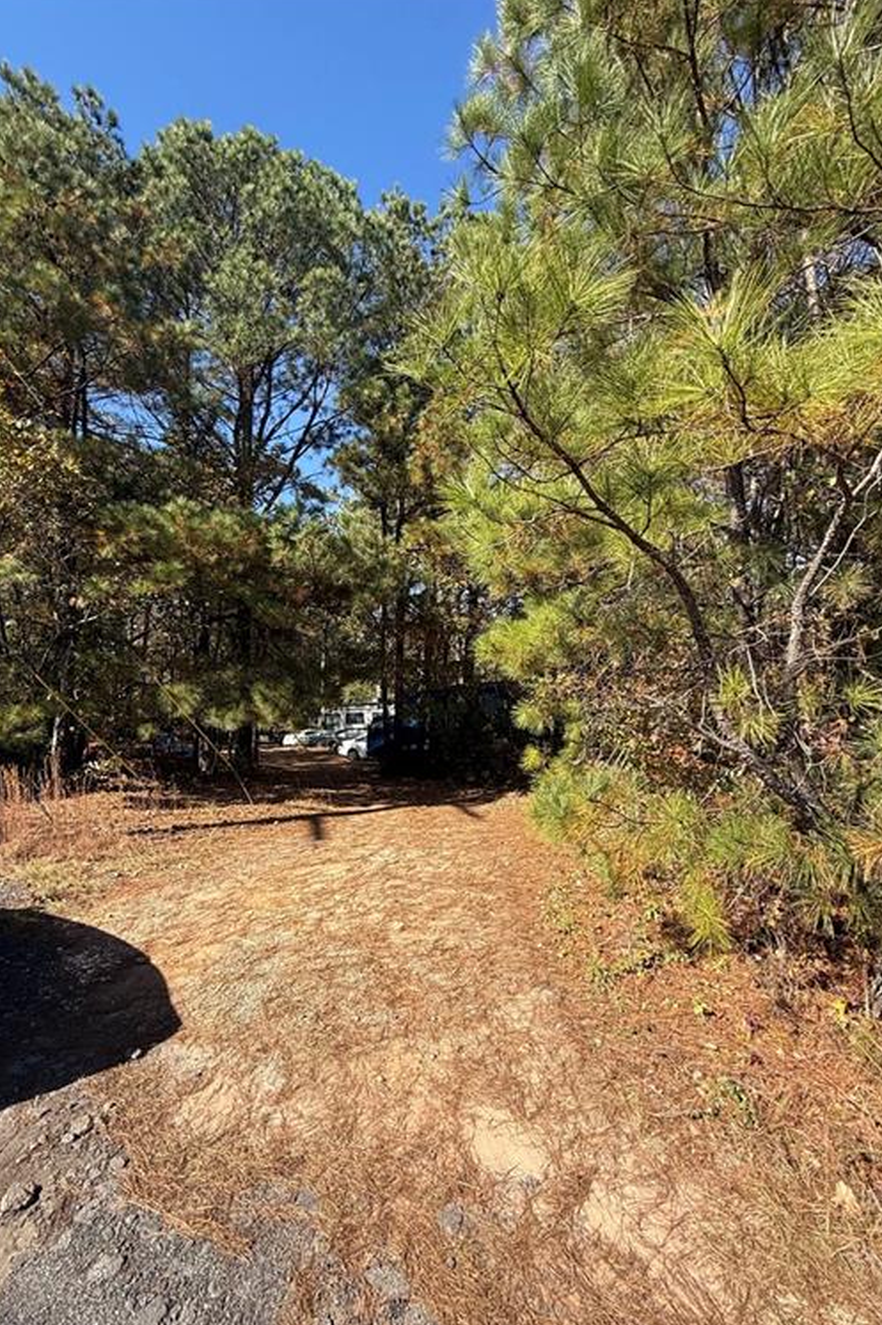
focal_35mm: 15
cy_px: 671
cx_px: 382
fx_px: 551
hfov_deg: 76.9
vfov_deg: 100.4
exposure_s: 1/789
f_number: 2.2
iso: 50
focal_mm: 2.22
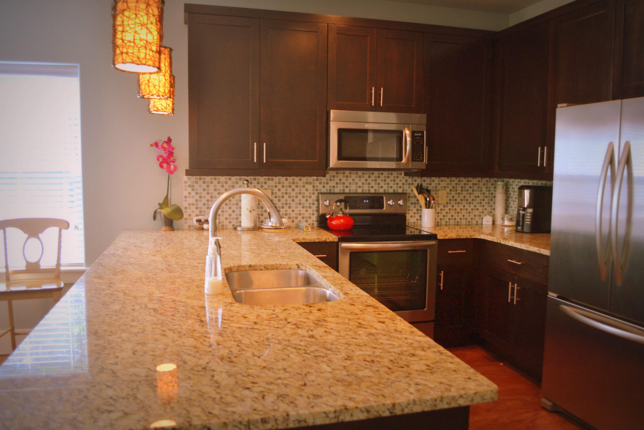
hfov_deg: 67.4
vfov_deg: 47.9
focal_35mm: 27
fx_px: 483
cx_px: 322
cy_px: 215
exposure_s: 1/50
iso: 400
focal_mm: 18
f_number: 3.5
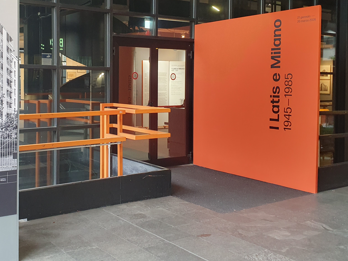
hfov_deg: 44.6
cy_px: 89
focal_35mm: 42
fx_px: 422
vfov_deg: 34.1
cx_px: 140
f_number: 2.4
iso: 320
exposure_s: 1/100
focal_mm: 4.32
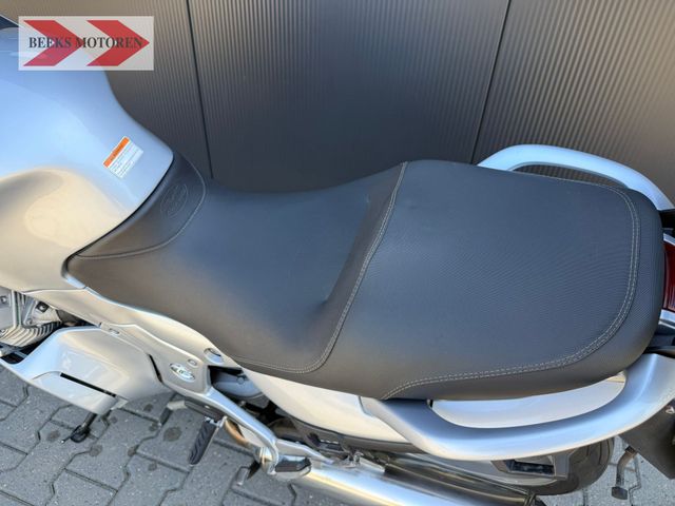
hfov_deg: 71.6
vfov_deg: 56.8
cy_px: 253
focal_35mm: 24
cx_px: 338
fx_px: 468
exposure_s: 1/389
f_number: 1.78
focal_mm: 6.76
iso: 100
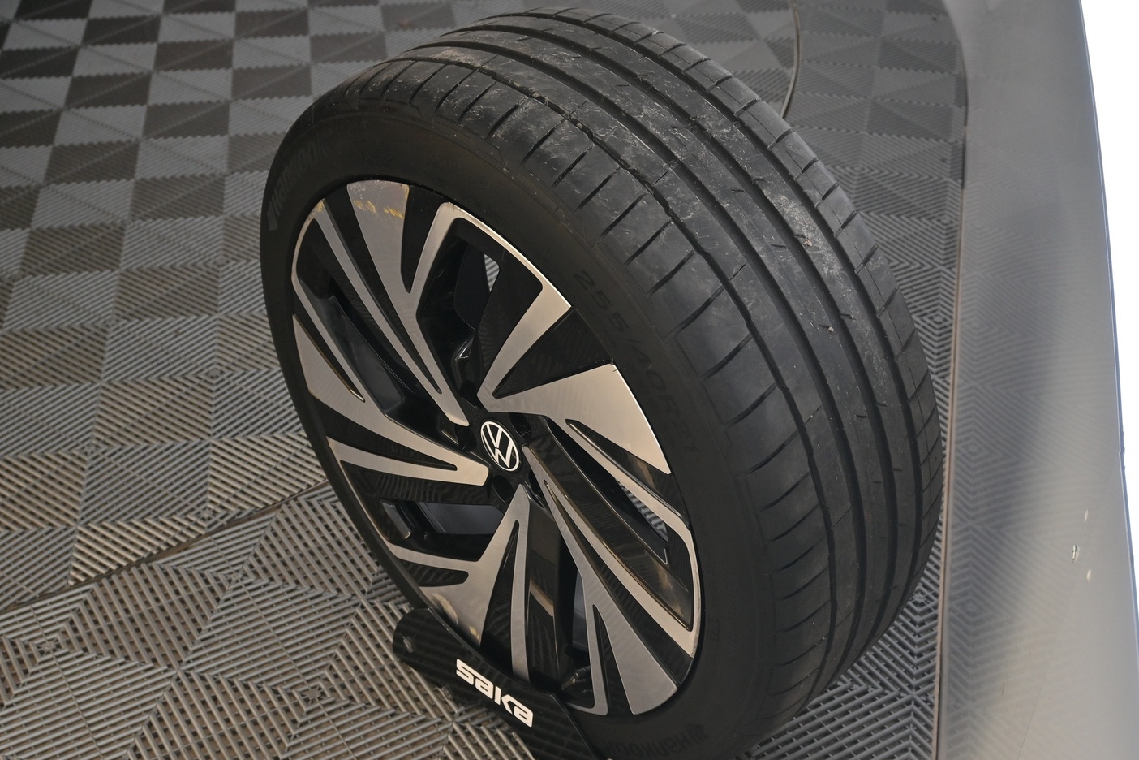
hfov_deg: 43.6
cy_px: 425
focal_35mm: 45
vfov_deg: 29.8
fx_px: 1424
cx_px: 546
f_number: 4.5
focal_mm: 26
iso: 400
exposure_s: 1/40
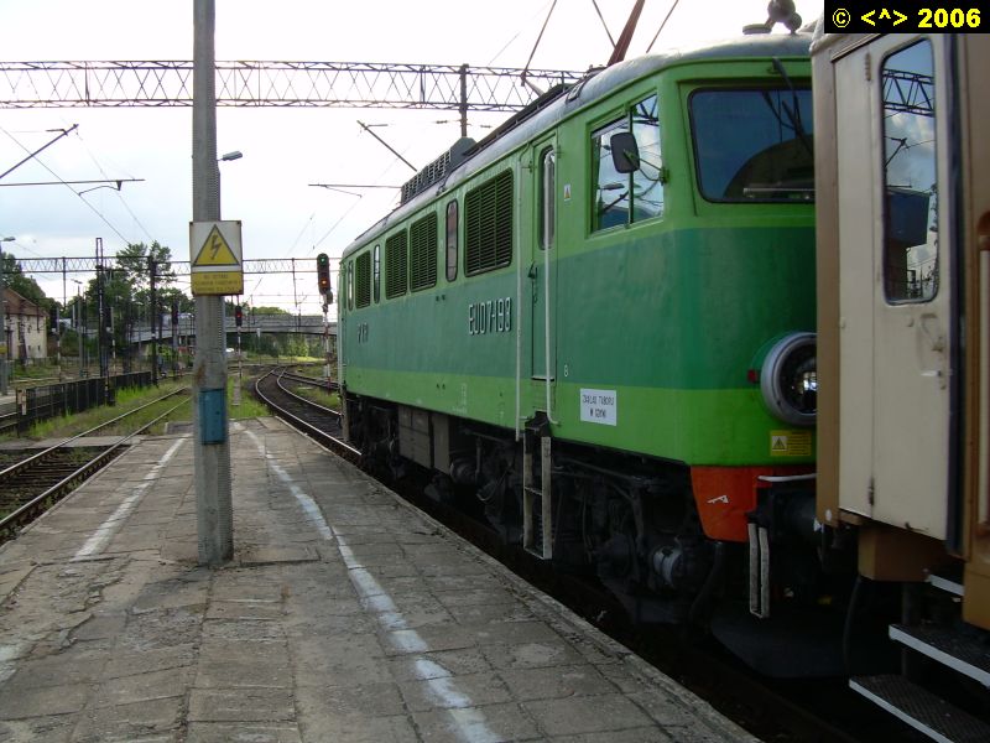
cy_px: 372
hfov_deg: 49.0
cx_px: 495
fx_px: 1087
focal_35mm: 38
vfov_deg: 37.7
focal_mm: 6.3
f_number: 4.6
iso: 50
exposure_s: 1/177
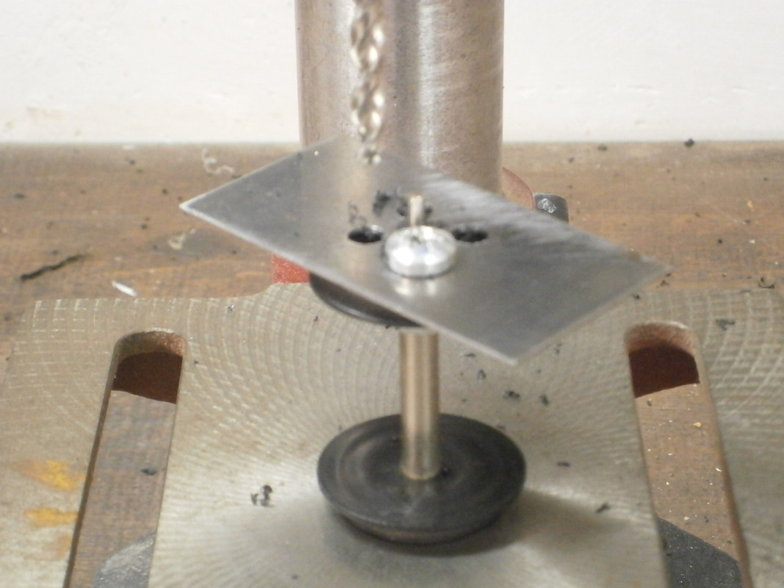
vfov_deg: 14.6
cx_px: 392
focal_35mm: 101
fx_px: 2287
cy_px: 294
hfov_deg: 19.5
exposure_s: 1/8
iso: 800
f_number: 5.4
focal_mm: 17.8
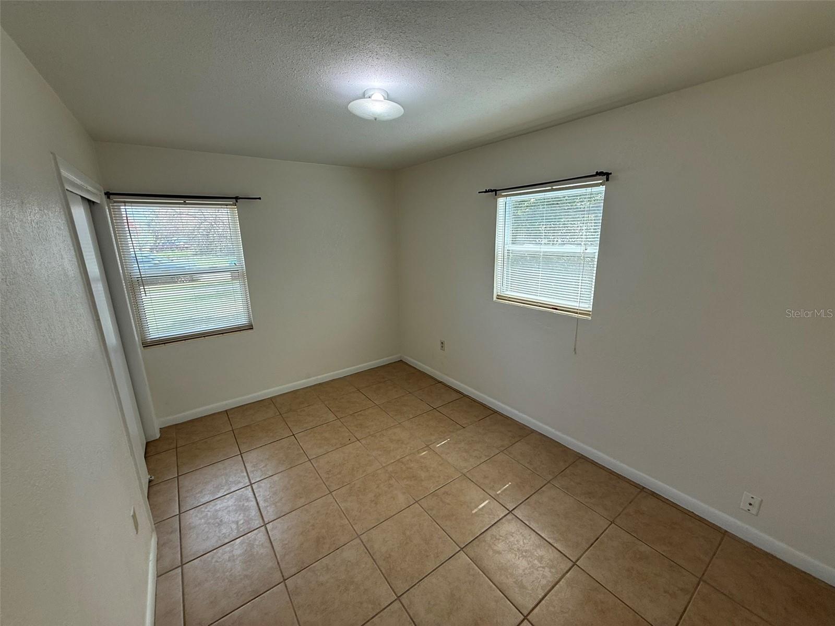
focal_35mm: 14
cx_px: 418
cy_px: 313
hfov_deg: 102.1
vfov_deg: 85.7
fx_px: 338
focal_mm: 2.22
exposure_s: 1/120
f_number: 2.2
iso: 64
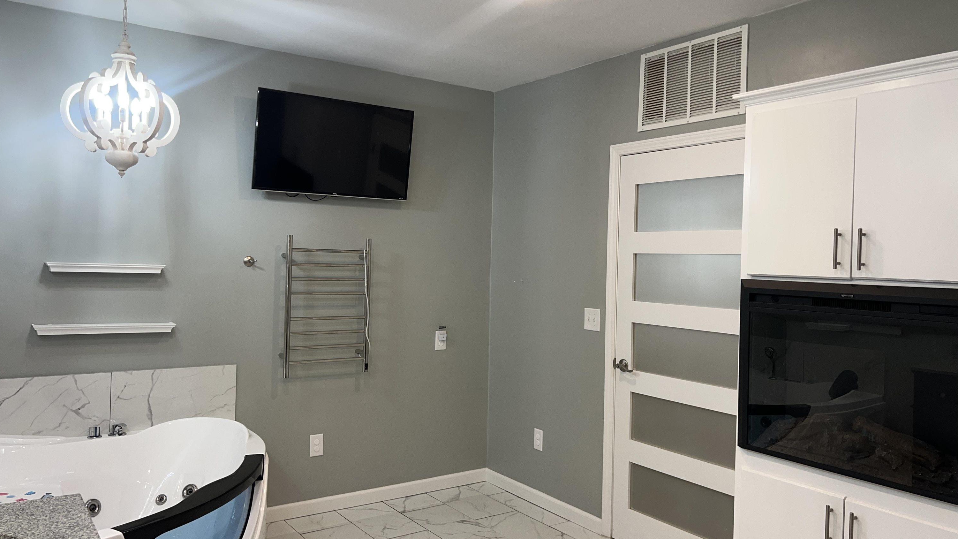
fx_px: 737
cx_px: 487
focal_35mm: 29
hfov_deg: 66.1
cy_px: 265
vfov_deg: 40.2
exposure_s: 1/120
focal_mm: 5.7
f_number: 1.5
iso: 64
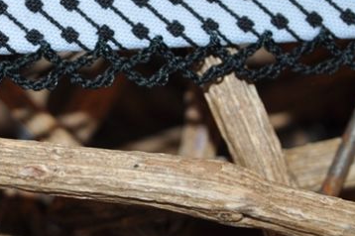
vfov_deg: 8.9
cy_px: 96
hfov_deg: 13.3
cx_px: 81
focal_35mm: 154
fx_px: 1517
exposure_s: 1/60
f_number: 5
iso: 200
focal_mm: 46
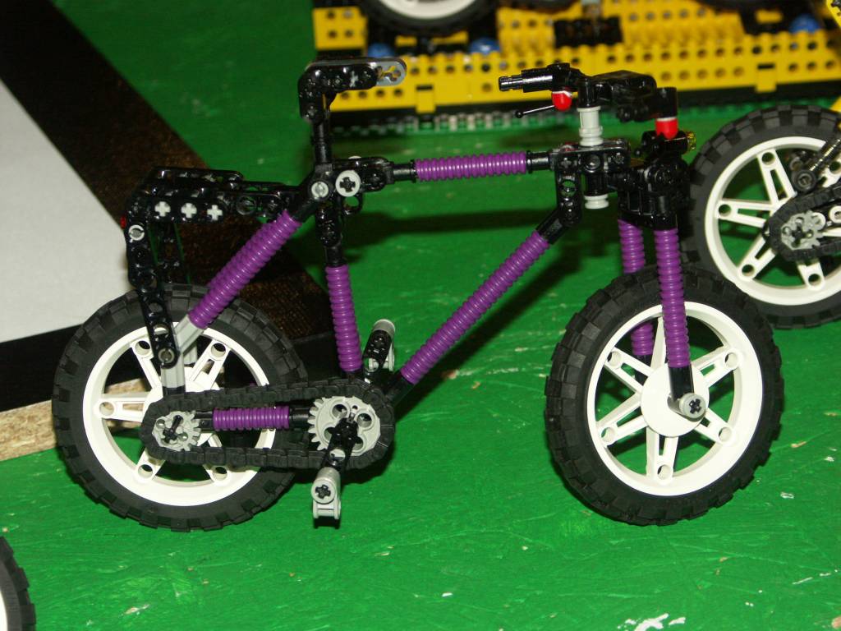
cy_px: 316
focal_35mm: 101
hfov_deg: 19.4
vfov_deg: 14.6
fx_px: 2454
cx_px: 420
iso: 200
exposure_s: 1/100
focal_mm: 25.88
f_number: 3.5
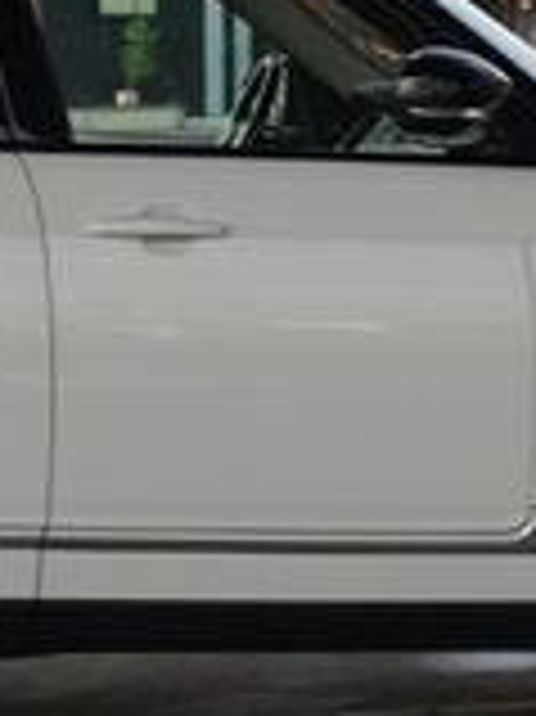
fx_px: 3597
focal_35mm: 174
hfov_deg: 8.5
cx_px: 41
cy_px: 324
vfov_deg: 11.4
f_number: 4
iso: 640
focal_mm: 30
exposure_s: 1/60
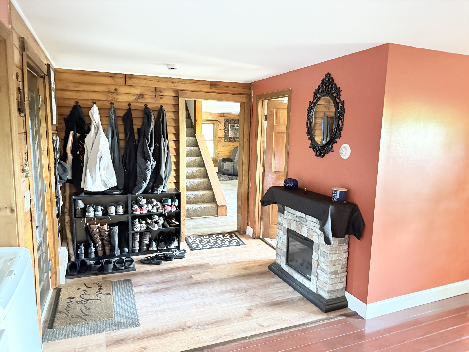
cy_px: 176
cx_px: 234
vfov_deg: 56.8
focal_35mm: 24
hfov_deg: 71.6
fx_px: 325
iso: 1600
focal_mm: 6.76
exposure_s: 1/18
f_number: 1.78
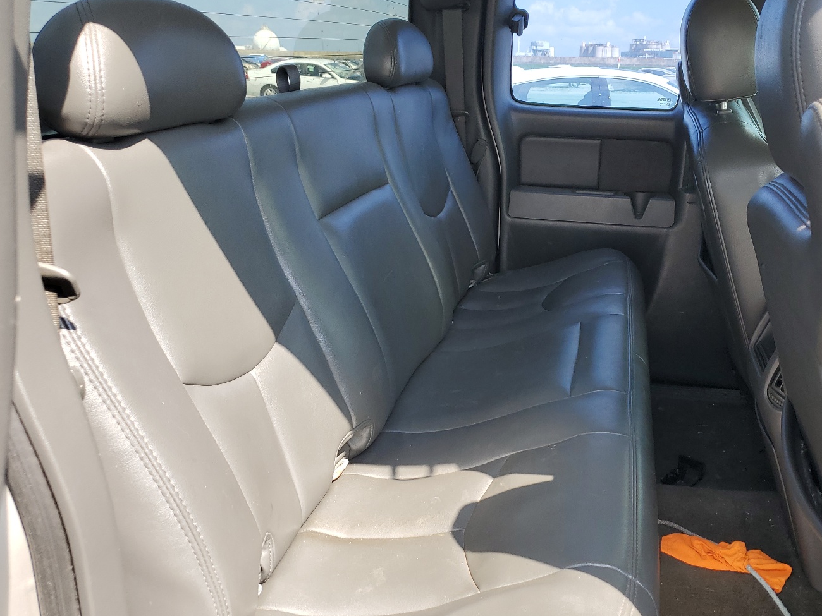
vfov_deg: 44.2
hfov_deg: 56.3
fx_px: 760
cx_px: 501
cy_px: 303
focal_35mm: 32
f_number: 1.5
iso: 50
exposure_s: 1/370
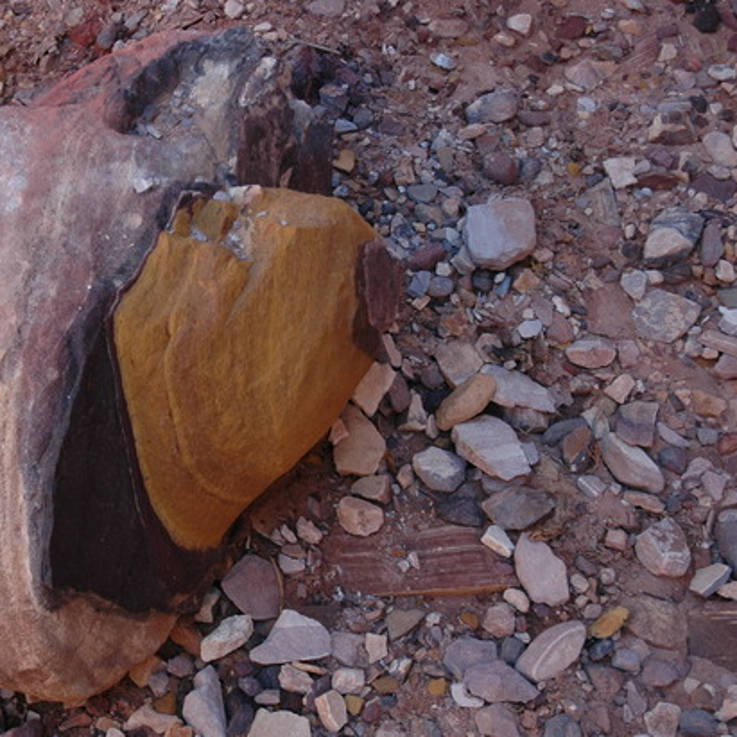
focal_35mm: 65
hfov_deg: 26.0
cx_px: 113
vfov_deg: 26.6
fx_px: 1560
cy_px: 385
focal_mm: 29
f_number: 5
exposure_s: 1/100
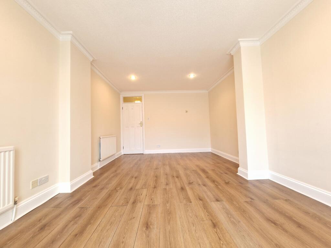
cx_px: 166
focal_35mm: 13
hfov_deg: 106.2
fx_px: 124
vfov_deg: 89.9
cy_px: 124
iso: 400
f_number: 2.2
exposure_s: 1/50
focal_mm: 2.2
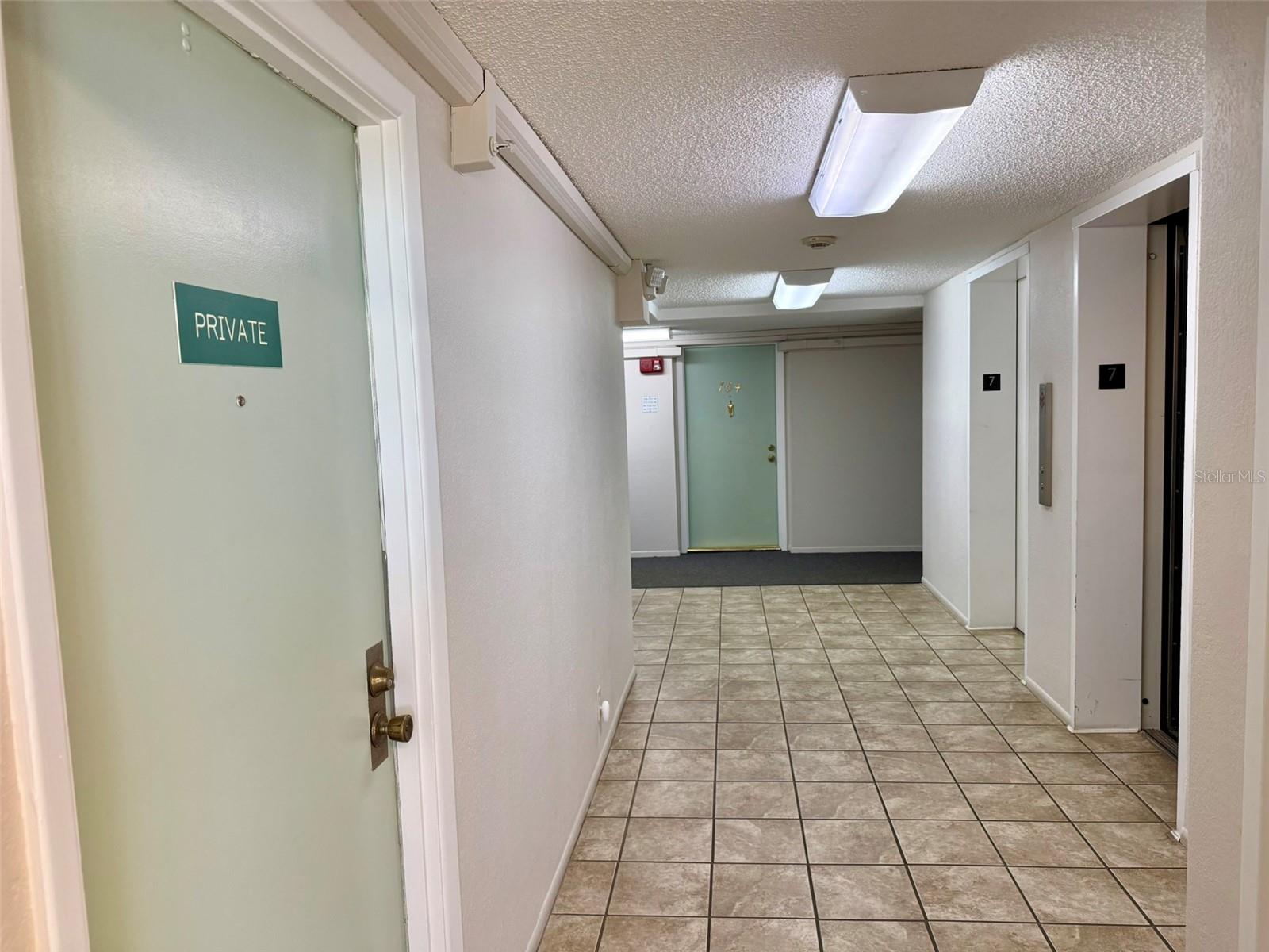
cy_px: 476
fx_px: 880
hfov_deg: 71.6
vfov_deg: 56.8
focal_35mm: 24
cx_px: 634
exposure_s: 1/122
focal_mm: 6.76
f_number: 1.78
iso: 200
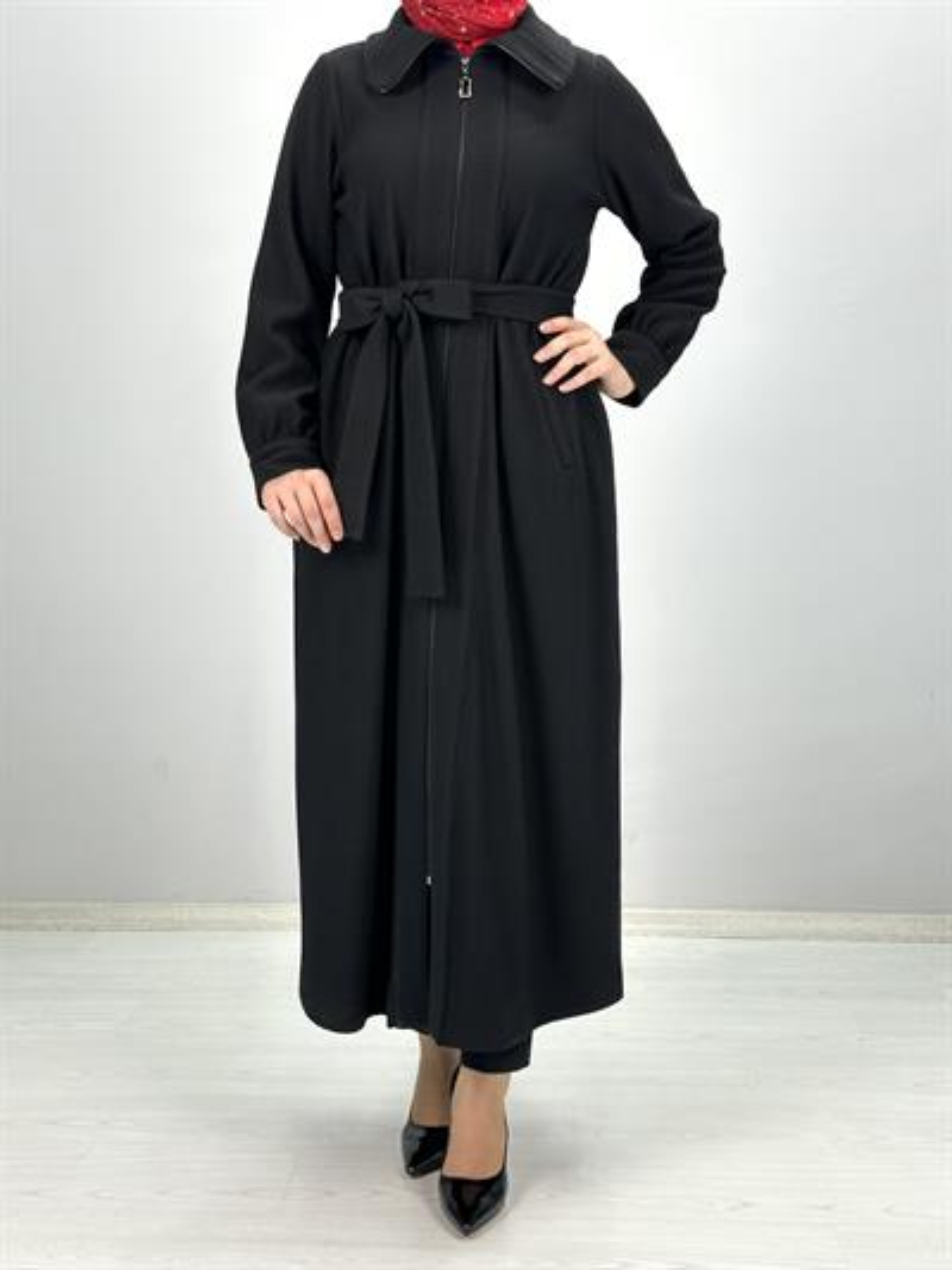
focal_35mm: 48
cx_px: 476
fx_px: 1759
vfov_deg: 39.6
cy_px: 635
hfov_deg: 30.3
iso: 50
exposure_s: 1/123
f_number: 1.78
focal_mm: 6.86
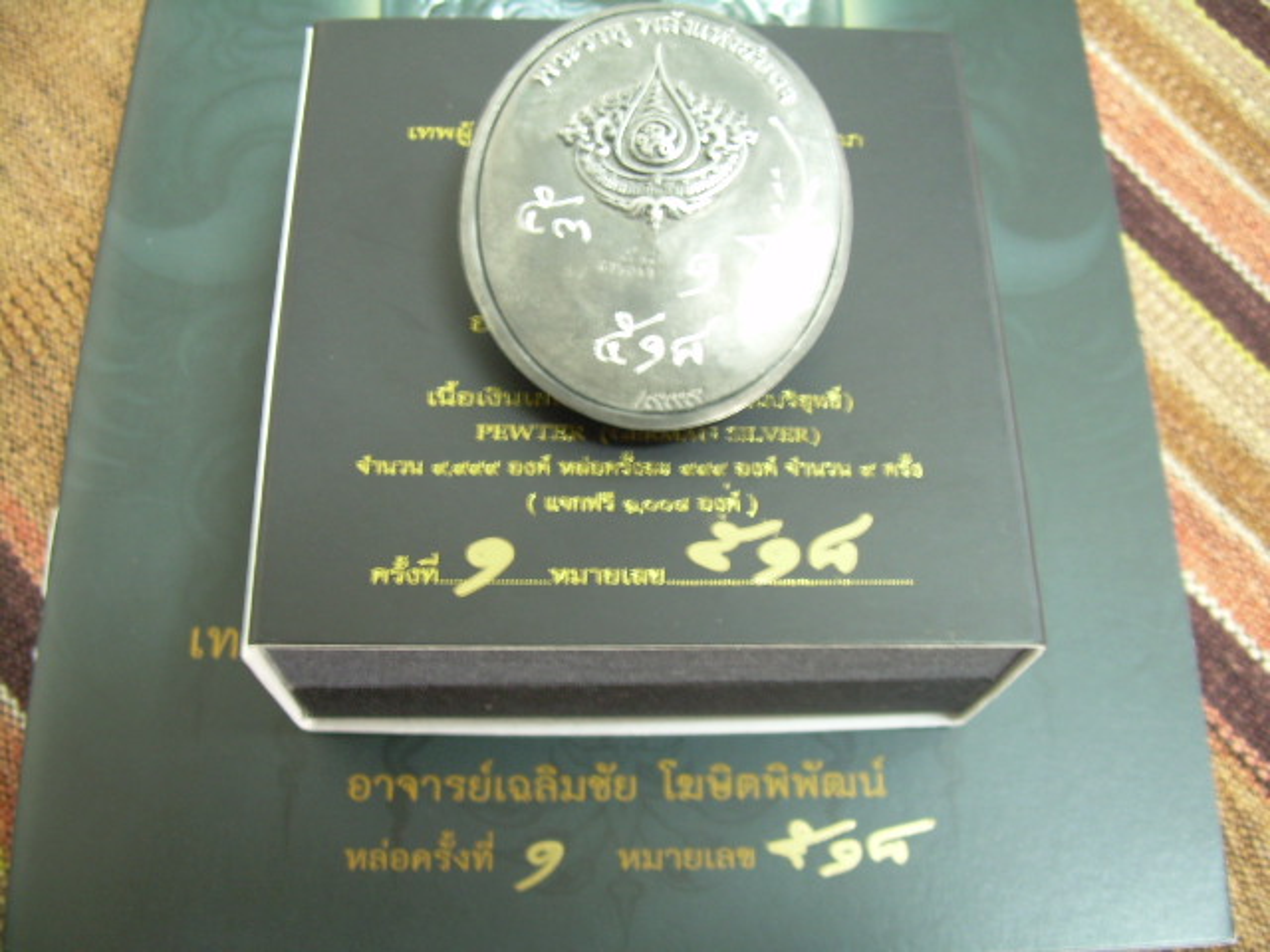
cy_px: 476
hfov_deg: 49.0
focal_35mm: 38
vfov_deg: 37.7
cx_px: 635
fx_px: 1394
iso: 109
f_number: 2.8
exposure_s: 1/2
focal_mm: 6.3
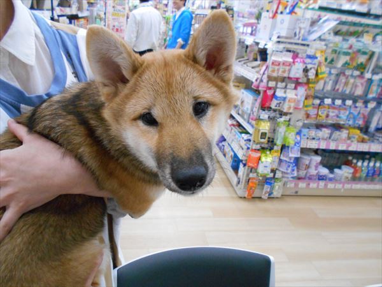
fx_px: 287
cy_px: 144
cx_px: 191
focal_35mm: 26
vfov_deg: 53.1
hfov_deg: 67.3
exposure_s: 1/100
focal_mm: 4.6
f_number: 3.2
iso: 800
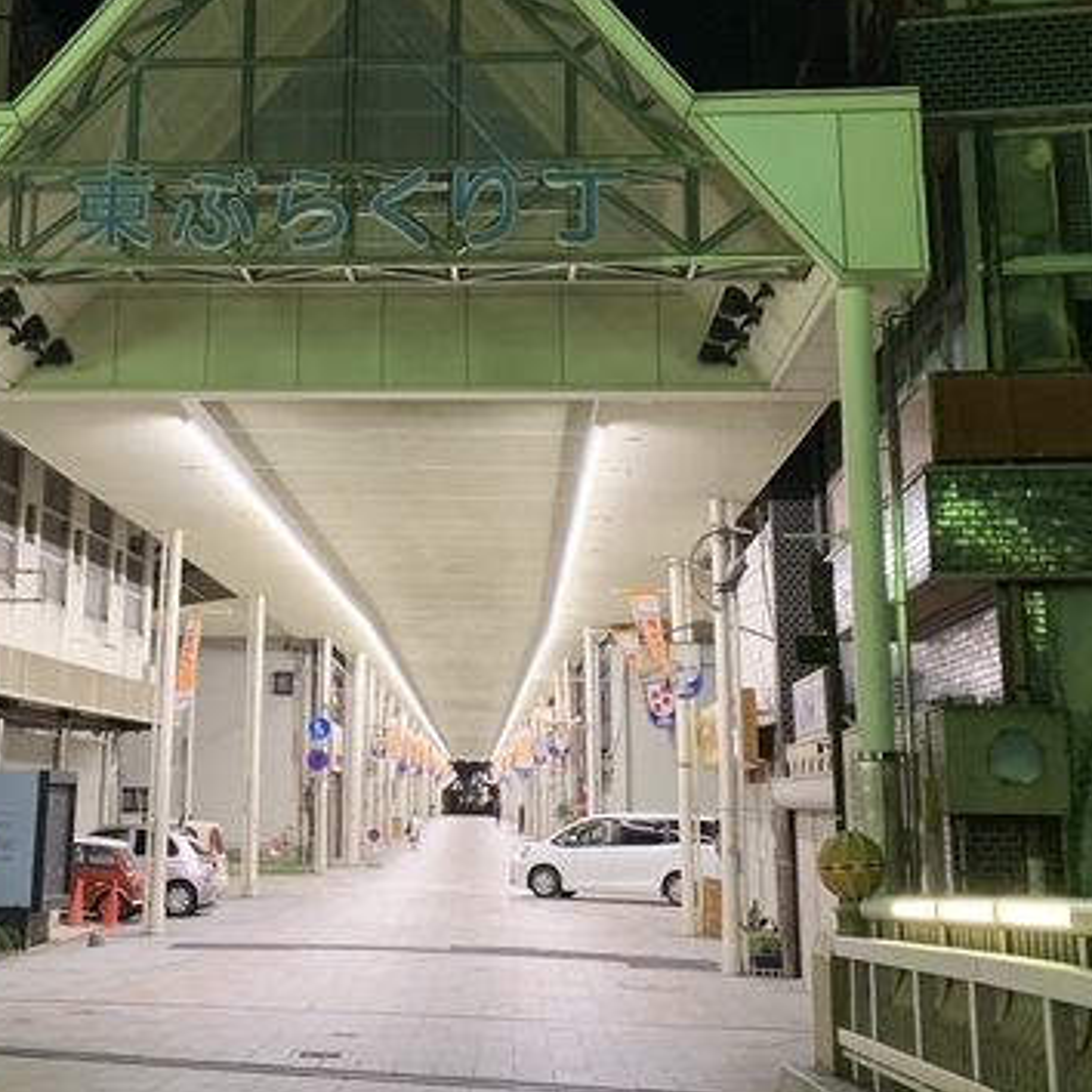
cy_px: 318
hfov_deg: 32.5
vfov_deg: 32.4
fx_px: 1856
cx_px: 352
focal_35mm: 52
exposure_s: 1/40
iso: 400
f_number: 1.8
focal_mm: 4.25
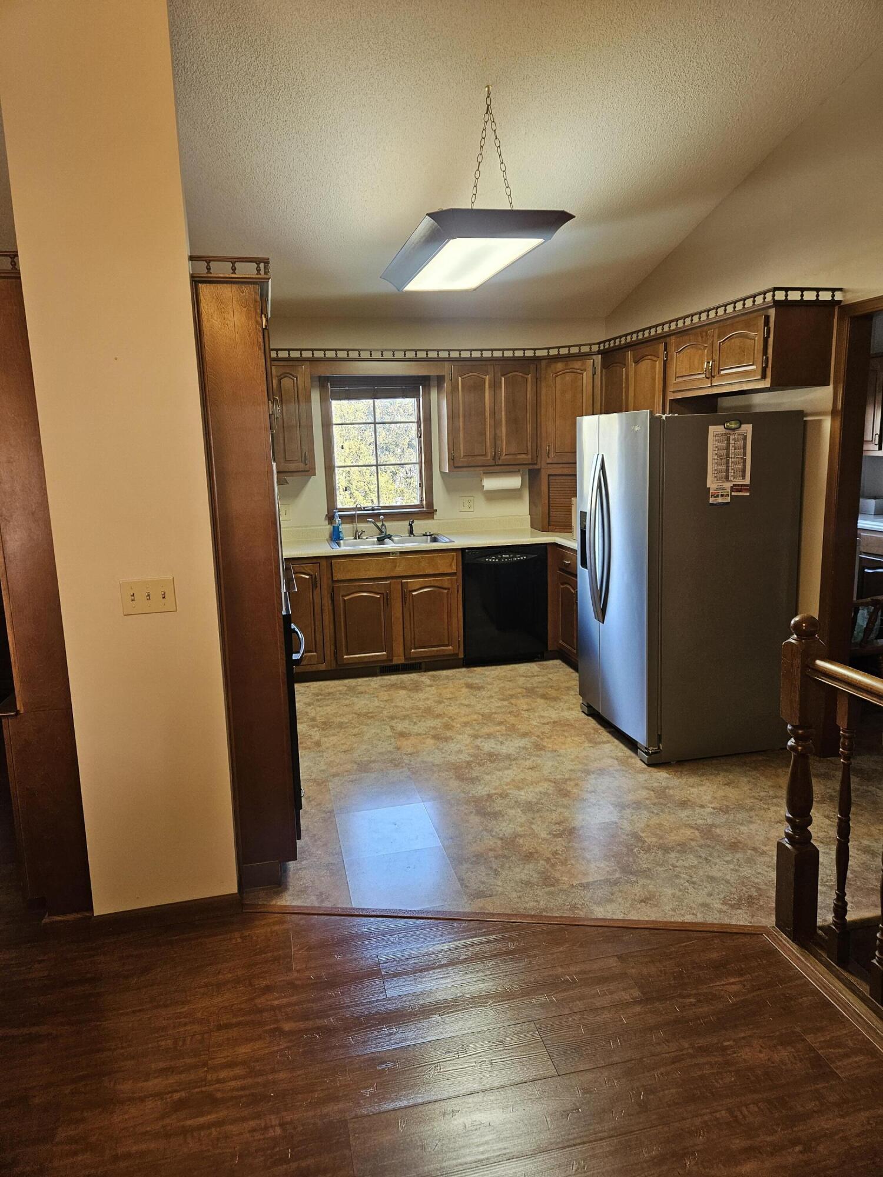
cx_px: 442
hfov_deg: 58.9
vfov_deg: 73.9
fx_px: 782
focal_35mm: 23
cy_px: 588
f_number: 1.8
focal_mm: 5.4
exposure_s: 1/120
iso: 200
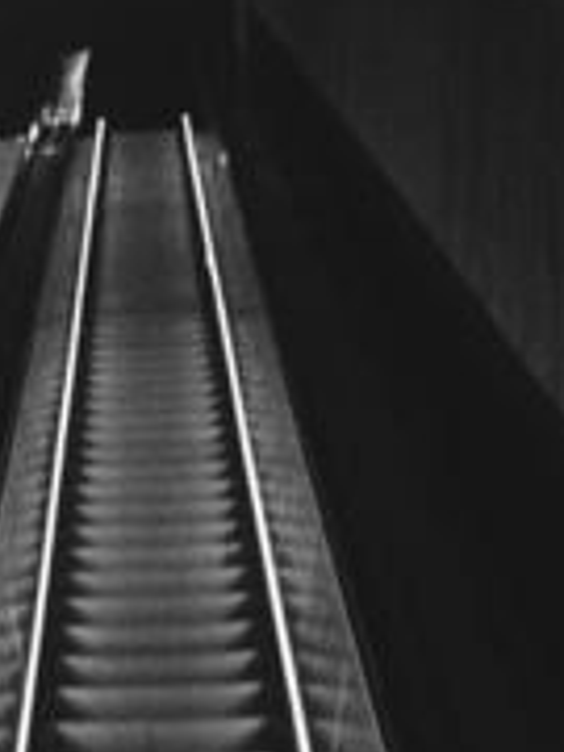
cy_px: 1088
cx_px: 17
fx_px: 2151
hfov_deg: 14.7
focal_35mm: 99
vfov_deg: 18.0
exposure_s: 1/17
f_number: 2.2
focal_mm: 4.15
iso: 320
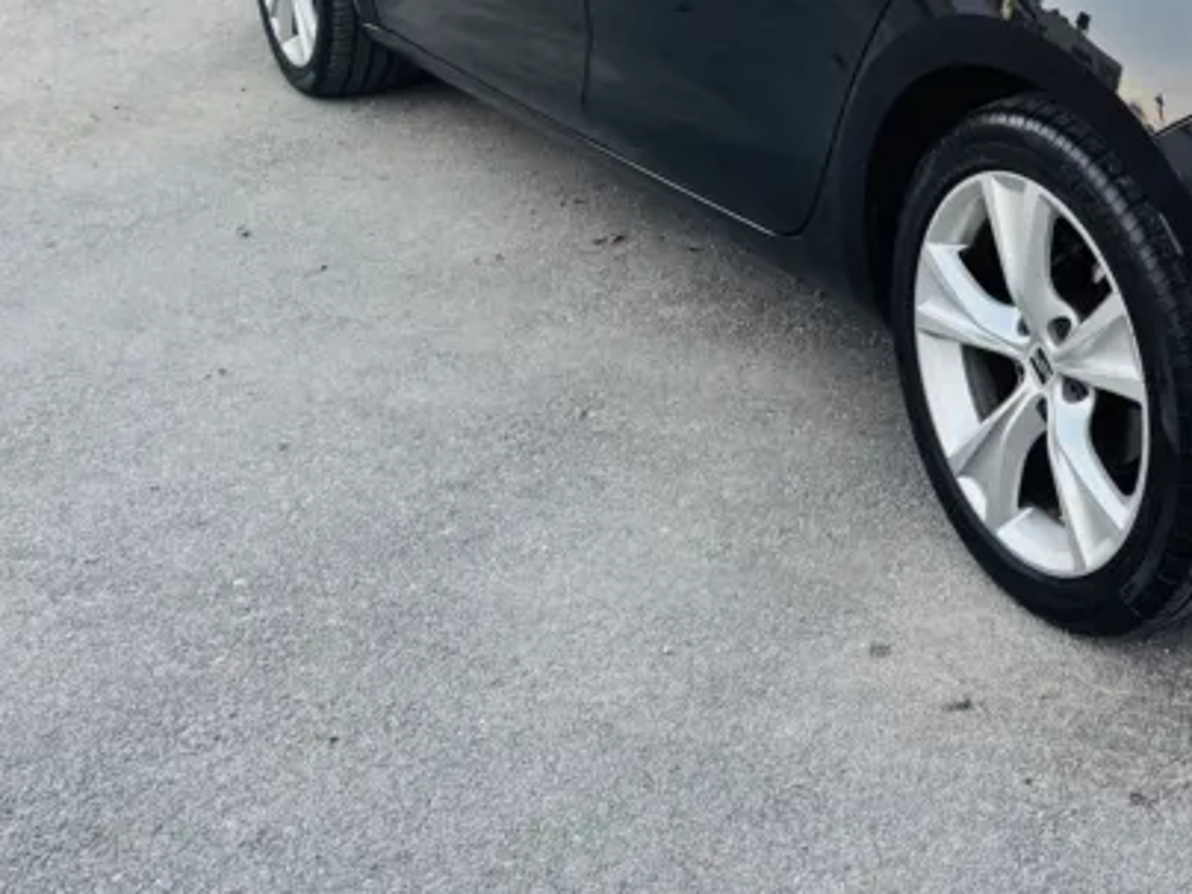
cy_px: -30
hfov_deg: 31.1
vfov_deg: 24.3
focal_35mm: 57
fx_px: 1963
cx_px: 1213
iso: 250
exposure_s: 1/60
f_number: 1.78
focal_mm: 6.76
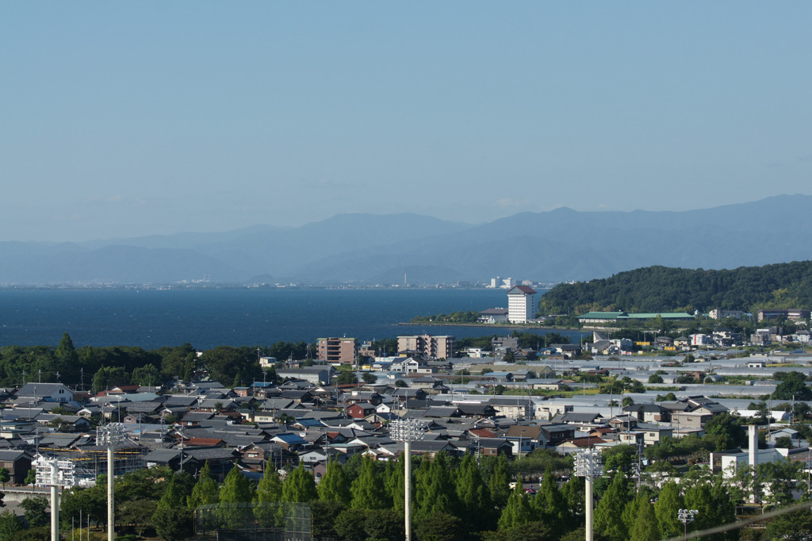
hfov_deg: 19.5
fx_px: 2367
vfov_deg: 13.0
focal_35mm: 105
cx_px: 406
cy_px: 270
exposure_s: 1/800
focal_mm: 70
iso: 200
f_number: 7.1
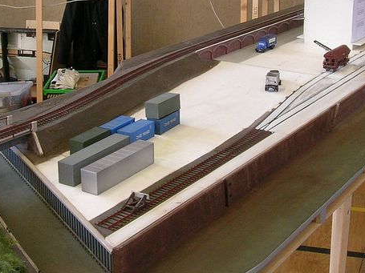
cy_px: 49
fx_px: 664
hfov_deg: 30.7
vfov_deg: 22.9
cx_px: 201
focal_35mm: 63
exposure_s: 1/3.7
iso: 94
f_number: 7.1
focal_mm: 5.8
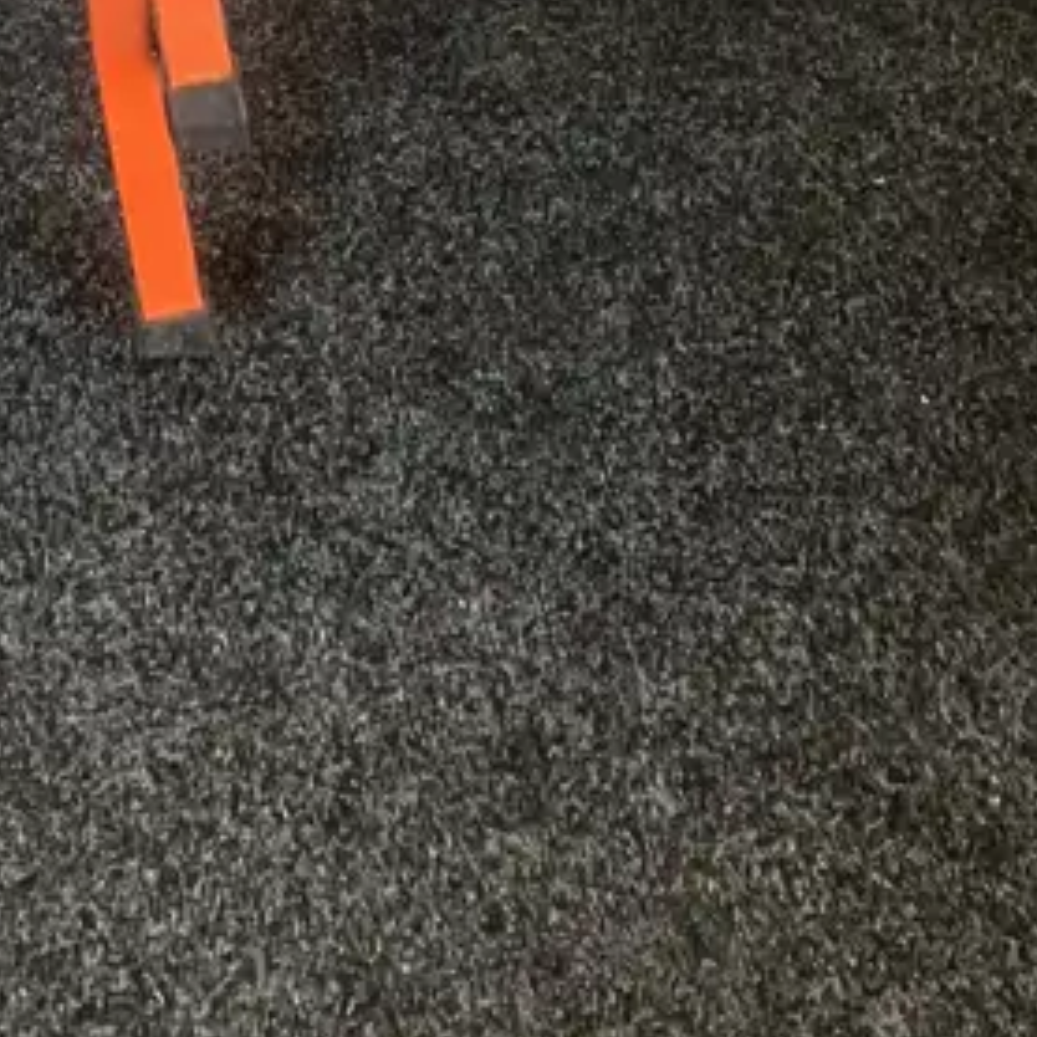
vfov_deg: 16.9
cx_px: -119
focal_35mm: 91
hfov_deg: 18.3
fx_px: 3084
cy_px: -615
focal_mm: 3.99
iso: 125
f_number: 1.8
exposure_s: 1/50
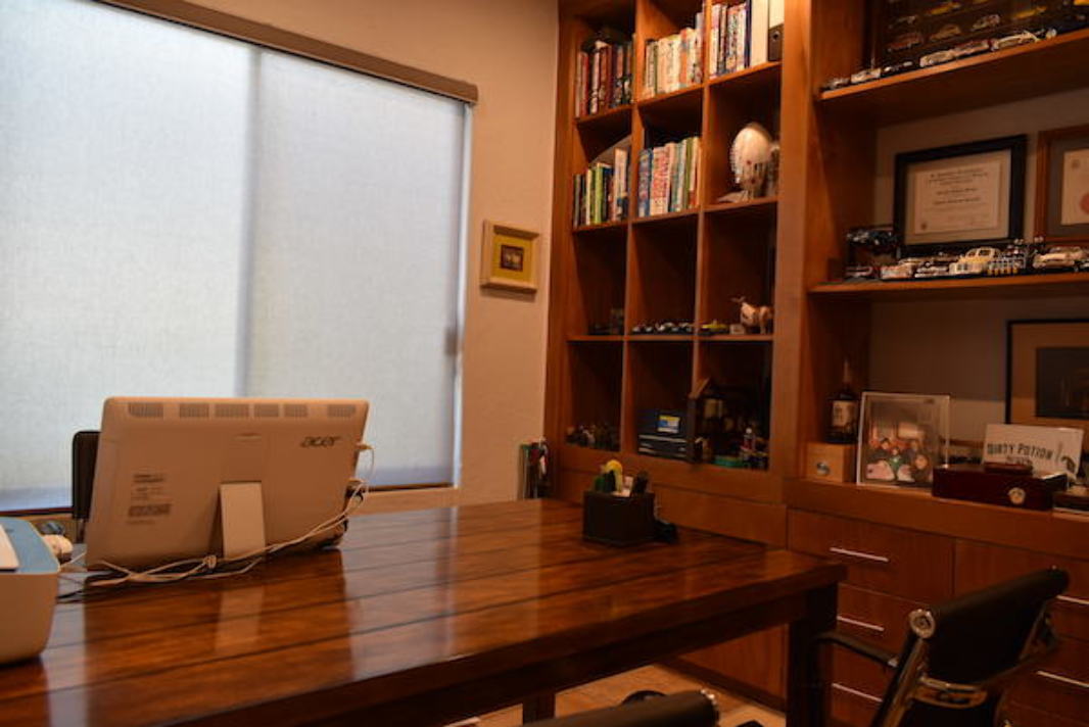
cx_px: 544
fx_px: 817
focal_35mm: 27
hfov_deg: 67.4
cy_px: 364
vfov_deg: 48.0
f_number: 5
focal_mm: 18
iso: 160
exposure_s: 1/8
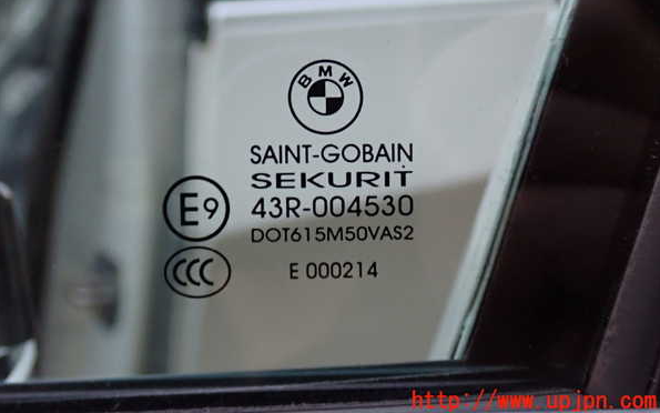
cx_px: 329
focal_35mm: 47
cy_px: 165
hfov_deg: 42.6
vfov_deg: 27.4
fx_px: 845
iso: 800
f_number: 2.9
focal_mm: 7.84
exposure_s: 1/40
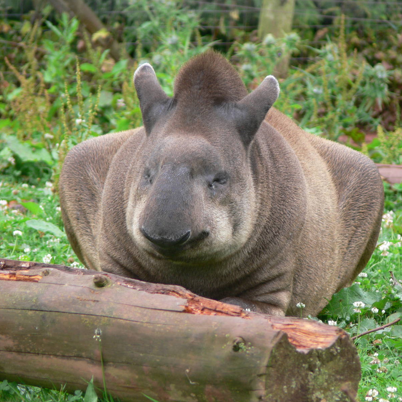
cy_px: 201
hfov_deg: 3.5
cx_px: 203
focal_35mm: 496
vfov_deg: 3.5
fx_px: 6517
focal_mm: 88.8
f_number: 4
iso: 80
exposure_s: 1/125
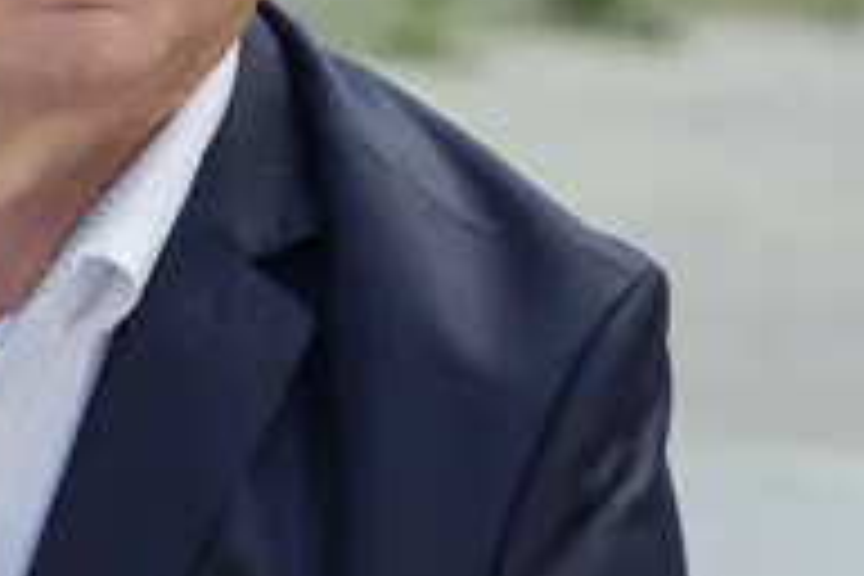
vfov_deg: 5.2
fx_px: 6384
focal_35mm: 266
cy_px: 72
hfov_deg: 7.7
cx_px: 58
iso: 80
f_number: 4.5
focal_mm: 85
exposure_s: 1/100
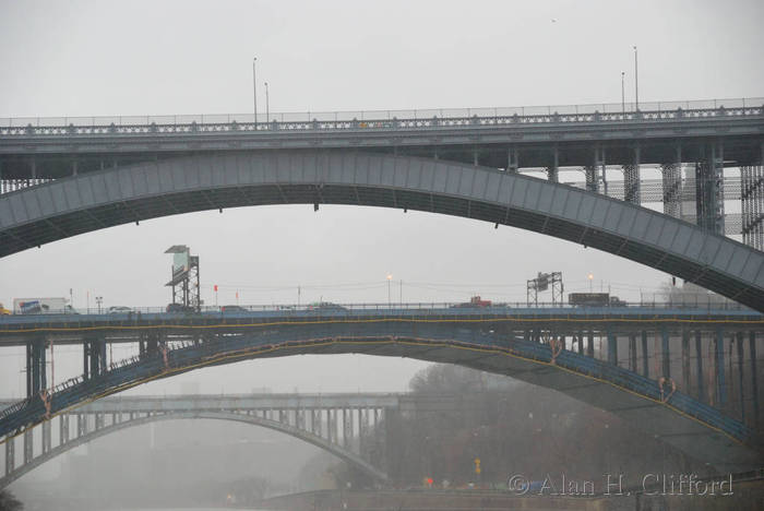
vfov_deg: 11.2
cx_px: 382
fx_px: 2612
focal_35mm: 123
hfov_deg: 16.6
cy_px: 256
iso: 280
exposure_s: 1/200
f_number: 5.3
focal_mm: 82
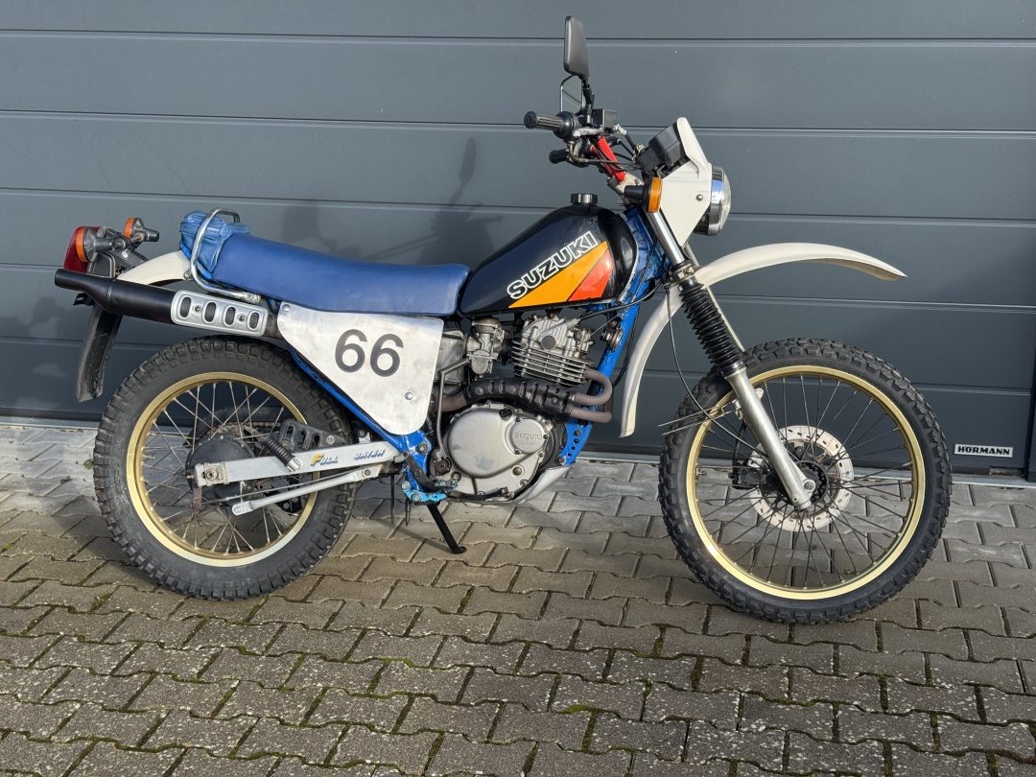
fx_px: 1437
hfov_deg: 39.7
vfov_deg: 30.3
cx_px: 518
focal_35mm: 48
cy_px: 388
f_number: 1.78
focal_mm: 6.76
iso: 64
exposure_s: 1/1027
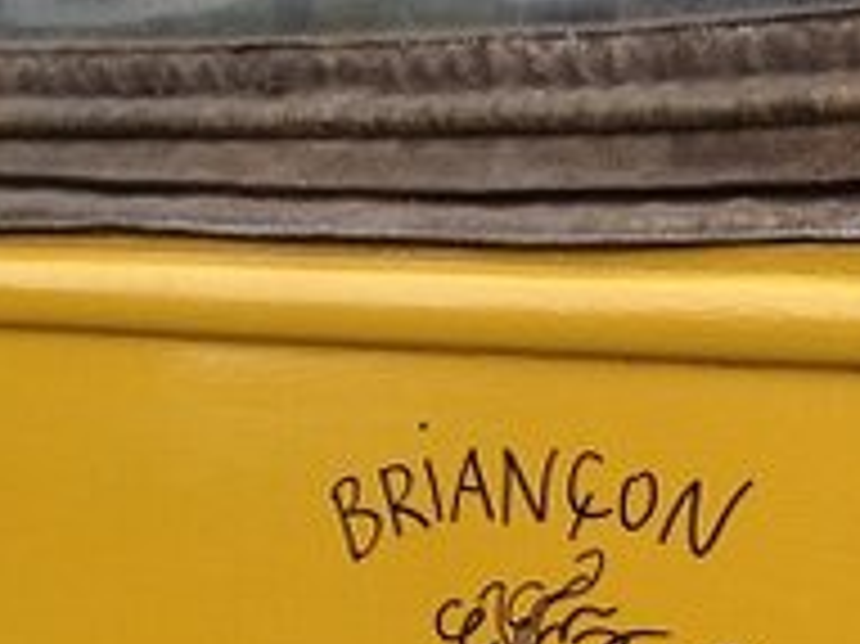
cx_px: 693
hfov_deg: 16.2
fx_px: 3004
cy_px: 1169
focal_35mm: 121
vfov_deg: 11.3
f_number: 2.4
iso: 50
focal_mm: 4.12
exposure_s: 1/609
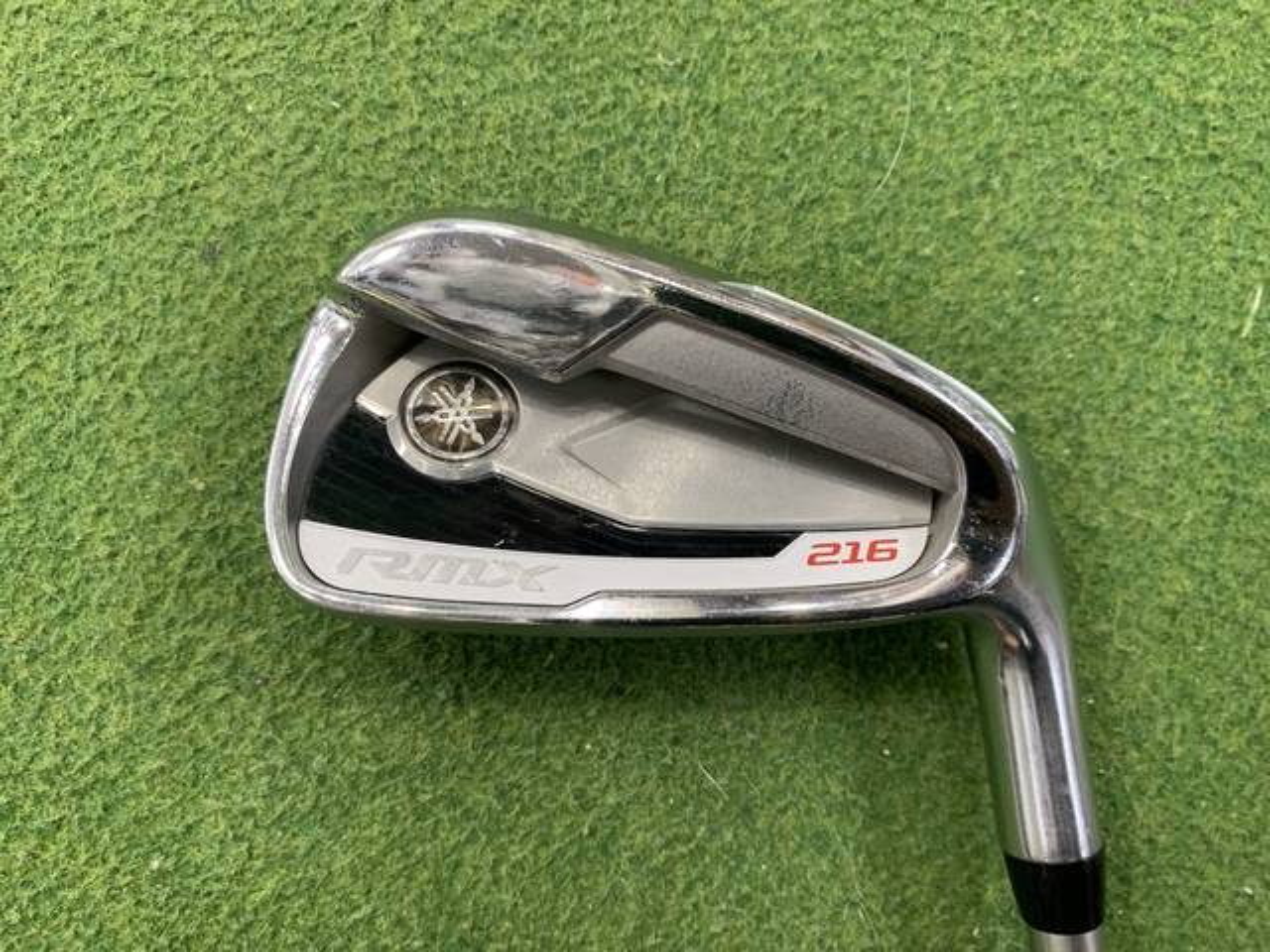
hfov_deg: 67.3
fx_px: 954
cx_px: 635
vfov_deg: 53.1
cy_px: 476
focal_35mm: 26
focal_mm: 4.25
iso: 200
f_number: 1.8
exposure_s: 1/60
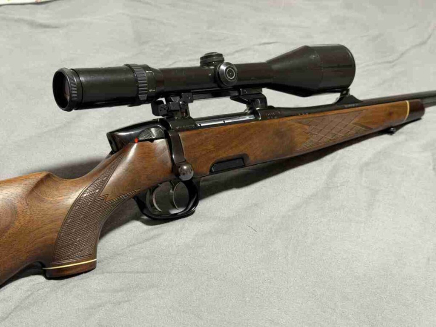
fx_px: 605
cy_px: 164
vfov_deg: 30.3
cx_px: 218
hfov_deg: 39.7
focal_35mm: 48
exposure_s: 1/50
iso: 250
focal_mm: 6.76
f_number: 1.78
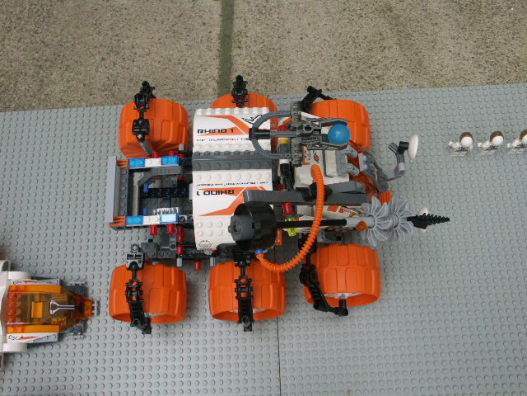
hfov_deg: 55.4
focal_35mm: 33
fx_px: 502
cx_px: 264
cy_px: 198
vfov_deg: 42.9
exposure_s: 1/125
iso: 64
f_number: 5
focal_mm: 8.57
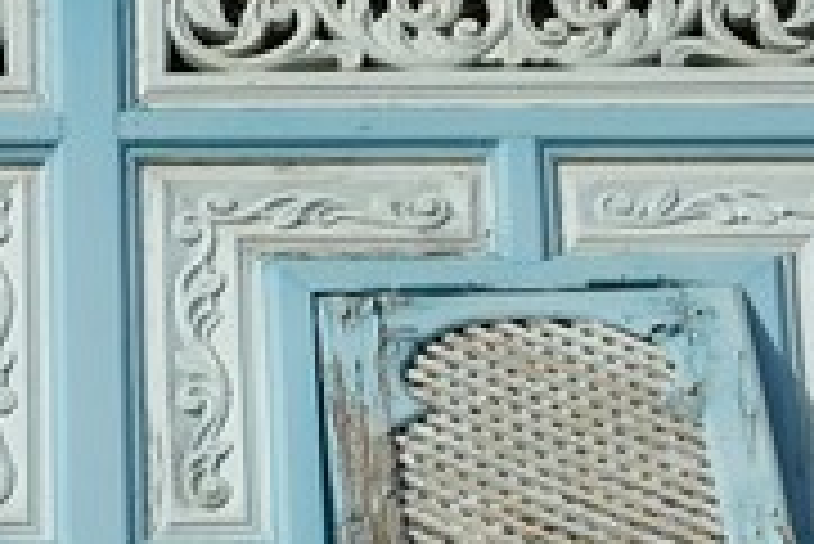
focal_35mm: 298
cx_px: 54
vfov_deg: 4.6
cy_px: 958
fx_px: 6743
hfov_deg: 6.9
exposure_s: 1/640
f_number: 8
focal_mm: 45
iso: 100
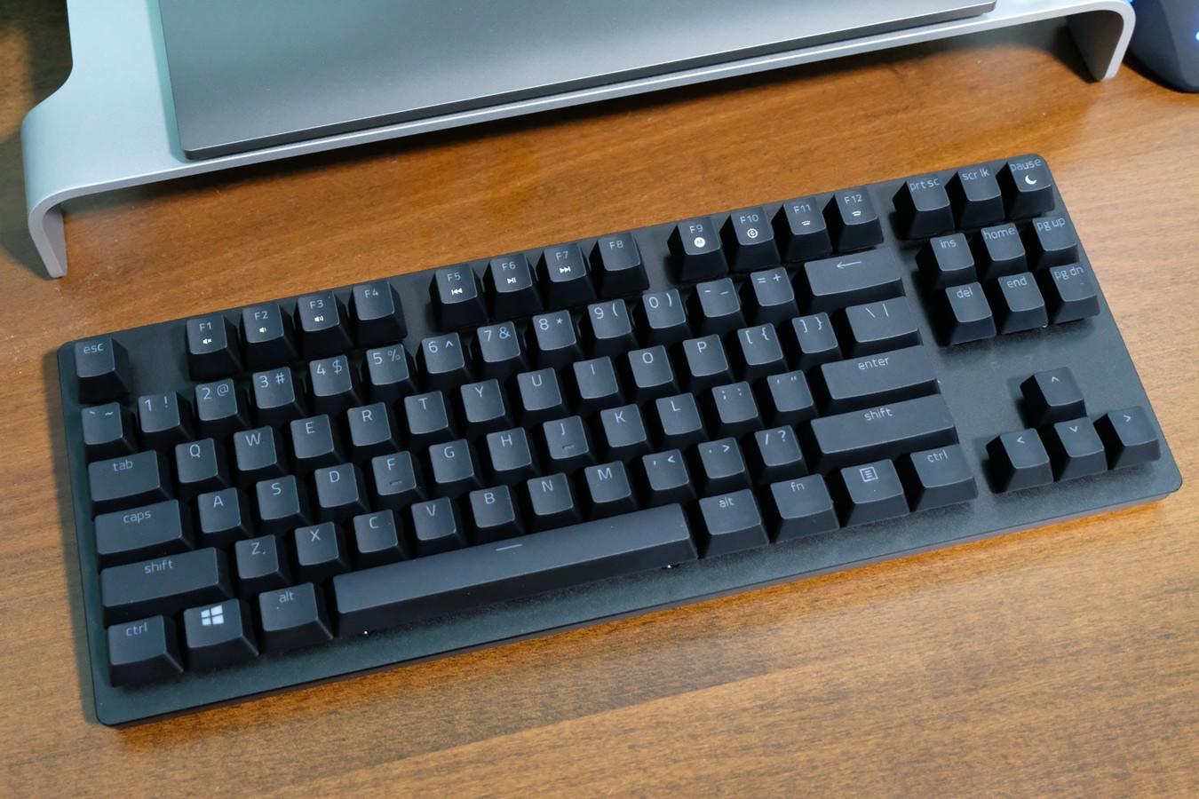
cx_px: 600
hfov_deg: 40.3
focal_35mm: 49
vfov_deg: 27.5
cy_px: 400
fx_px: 1632
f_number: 5
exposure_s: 1/27
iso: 6400
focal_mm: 32.5
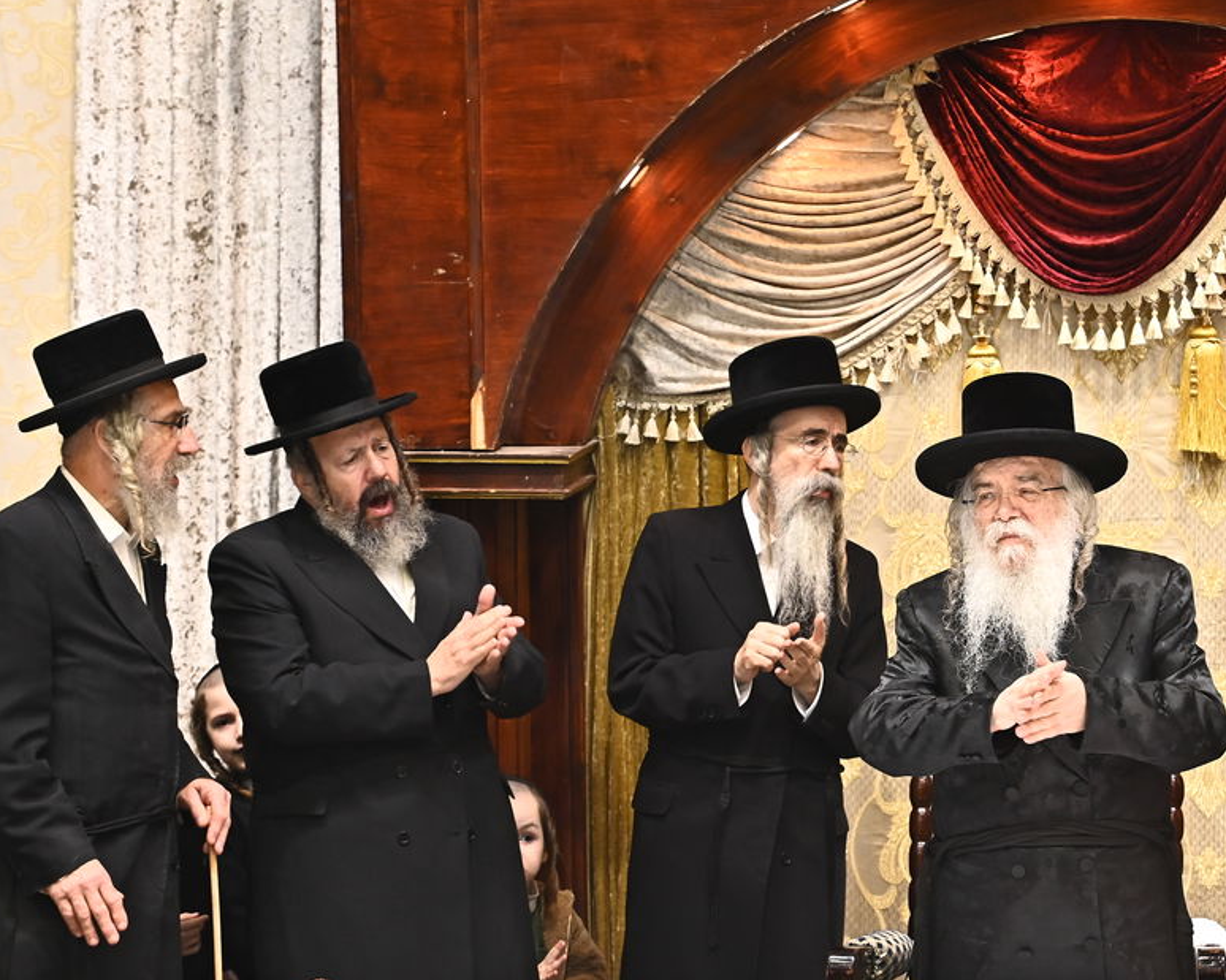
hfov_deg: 7.3
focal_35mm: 263
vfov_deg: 5.9
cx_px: 968
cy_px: 579
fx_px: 9542
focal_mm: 155
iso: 1600
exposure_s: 1/160
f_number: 7.1
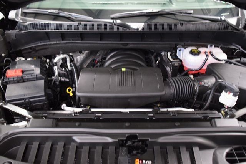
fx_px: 246
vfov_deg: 36.9
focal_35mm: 36
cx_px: 123
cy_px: 82
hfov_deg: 53.1
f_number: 2.8
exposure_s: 1/30
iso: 1600
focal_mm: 24
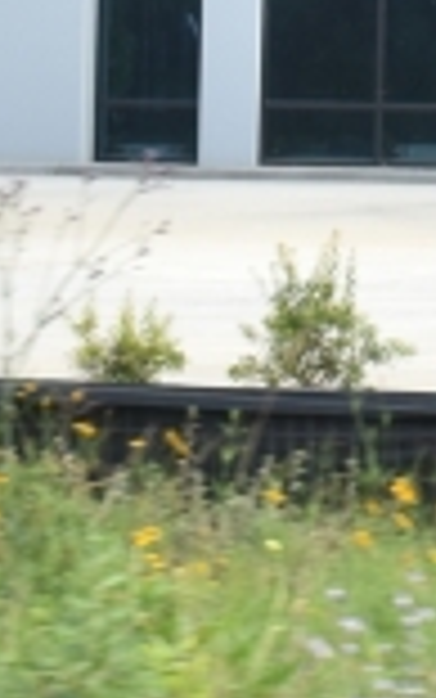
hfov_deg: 4.4
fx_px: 5603
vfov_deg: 7.0
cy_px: -279
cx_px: 1088
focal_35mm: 295
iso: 200
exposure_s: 1/500
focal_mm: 30
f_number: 4.2
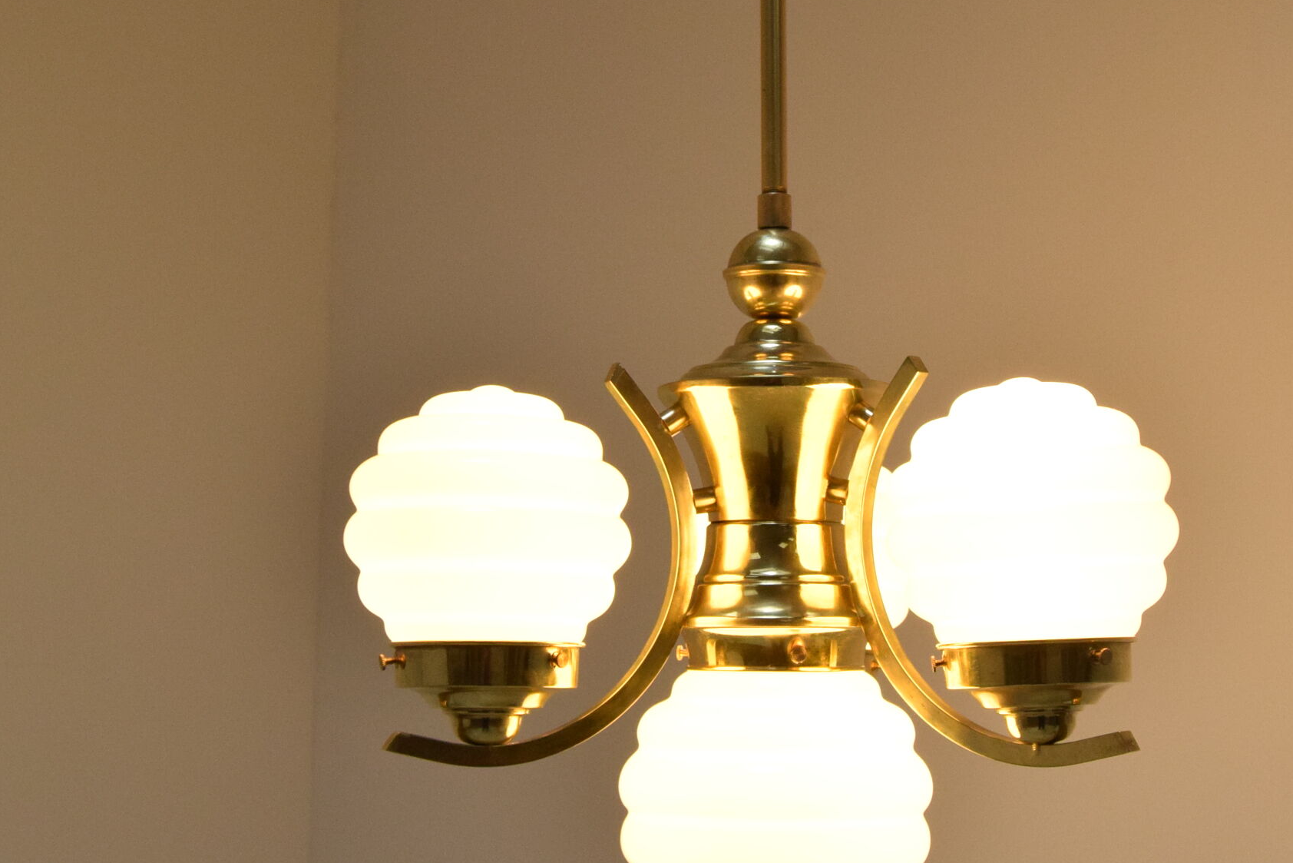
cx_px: 779
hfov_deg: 31.3
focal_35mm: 64
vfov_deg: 21.2
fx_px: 2299
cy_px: 314
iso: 1600
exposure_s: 1/200
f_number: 7.1
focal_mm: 24
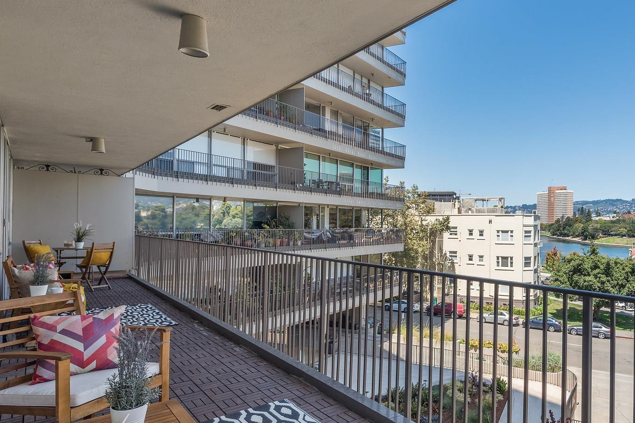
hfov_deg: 69.3
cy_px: 229
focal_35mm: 24
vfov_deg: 53.1
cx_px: 470
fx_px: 423
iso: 250
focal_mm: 16
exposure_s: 1/125
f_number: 9
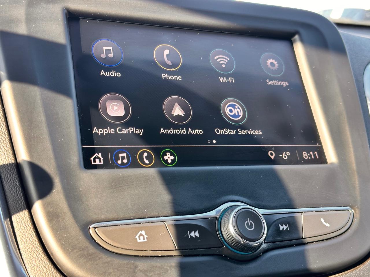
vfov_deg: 30.3
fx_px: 513
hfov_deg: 39.7
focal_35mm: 48
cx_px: 185
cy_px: 138
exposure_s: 1/121
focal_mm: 6.86
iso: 80
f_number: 1.78
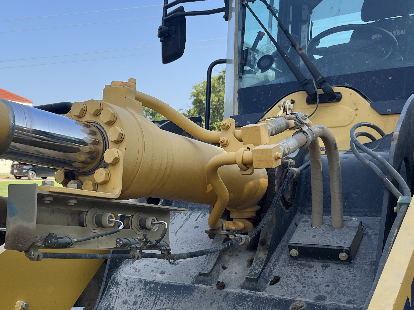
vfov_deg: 33.2
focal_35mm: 43
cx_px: 95
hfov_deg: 42.3
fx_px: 514
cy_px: 218
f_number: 1.6
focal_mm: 5.1
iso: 50
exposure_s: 1/1129
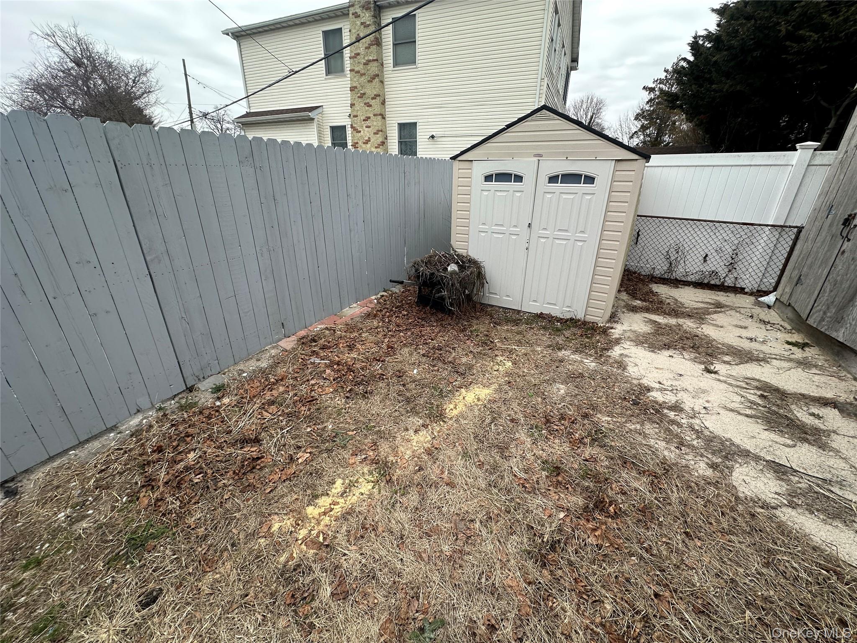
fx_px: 347
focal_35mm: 14
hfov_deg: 102.1
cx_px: 428
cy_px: 322
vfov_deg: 85.7
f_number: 2.2
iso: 40
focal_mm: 2.22
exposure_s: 1/376
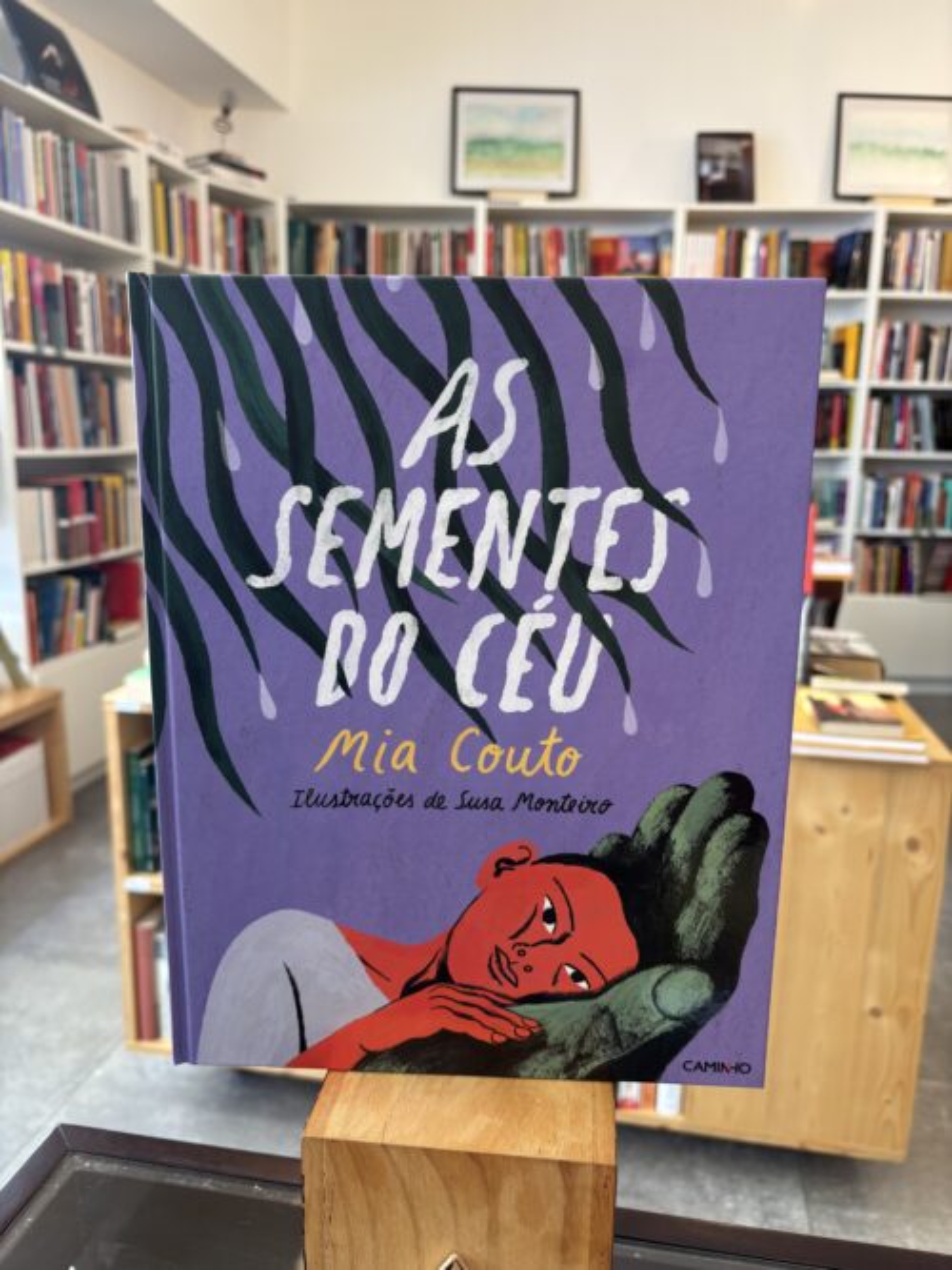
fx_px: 954
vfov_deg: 67.3
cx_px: 476
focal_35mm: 26
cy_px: 635
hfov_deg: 53.0
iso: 80
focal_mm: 5.96
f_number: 1.6
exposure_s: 1/50
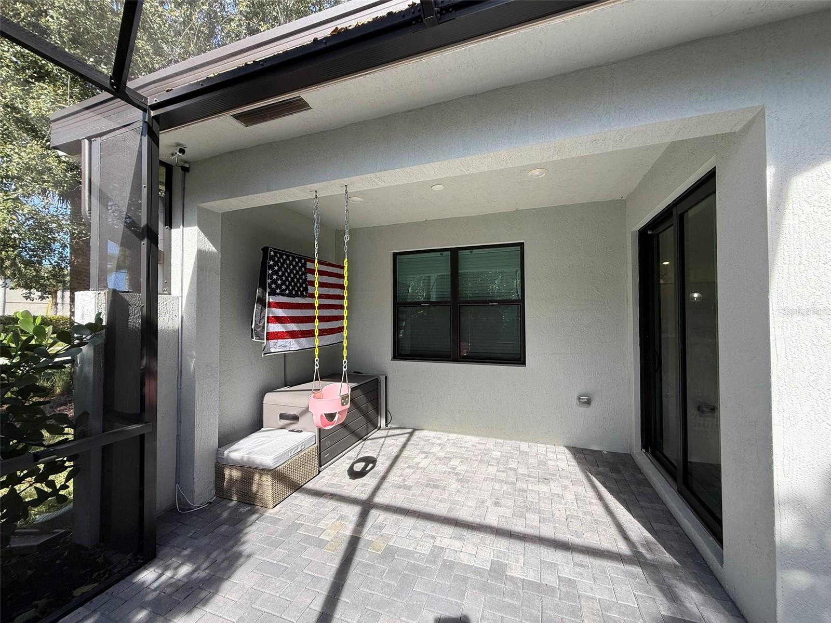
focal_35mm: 14
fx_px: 336
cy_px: 312
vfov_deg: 85.7
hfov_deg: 102.1
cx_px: 416
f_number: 2.2
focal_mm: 2.22
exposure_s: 1/279
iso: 64
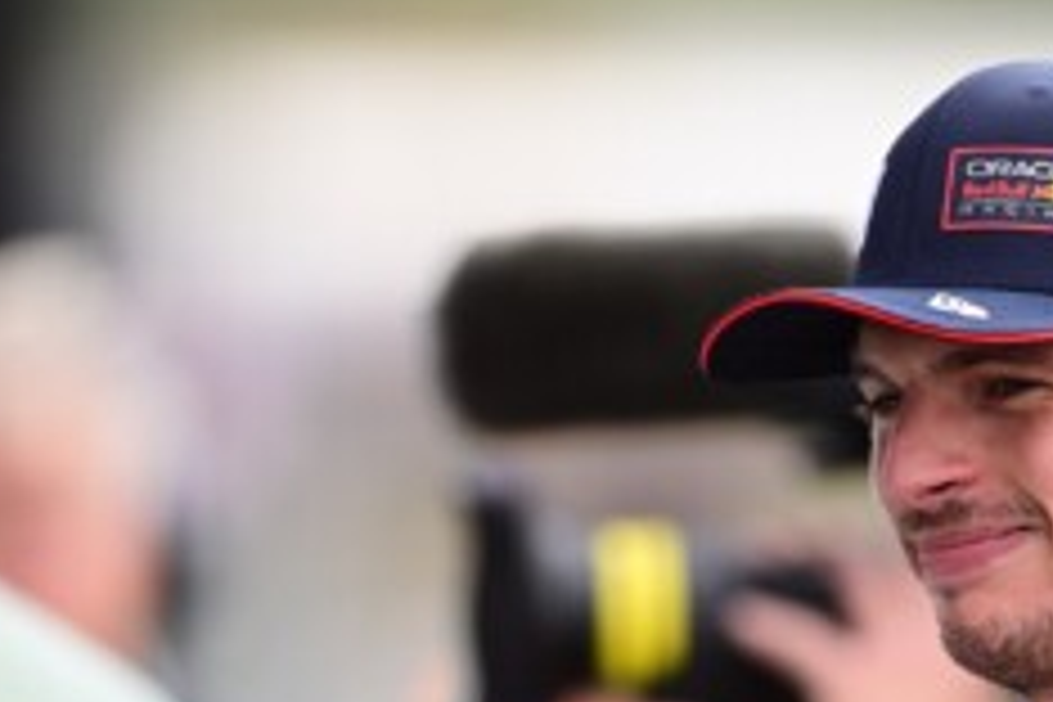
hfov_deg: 1.7
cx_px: 999
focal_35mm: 1195
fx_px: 34951
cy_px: 1024
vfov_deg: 1.2
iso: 250
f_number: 2.8
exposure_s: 1/1000
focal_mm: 400
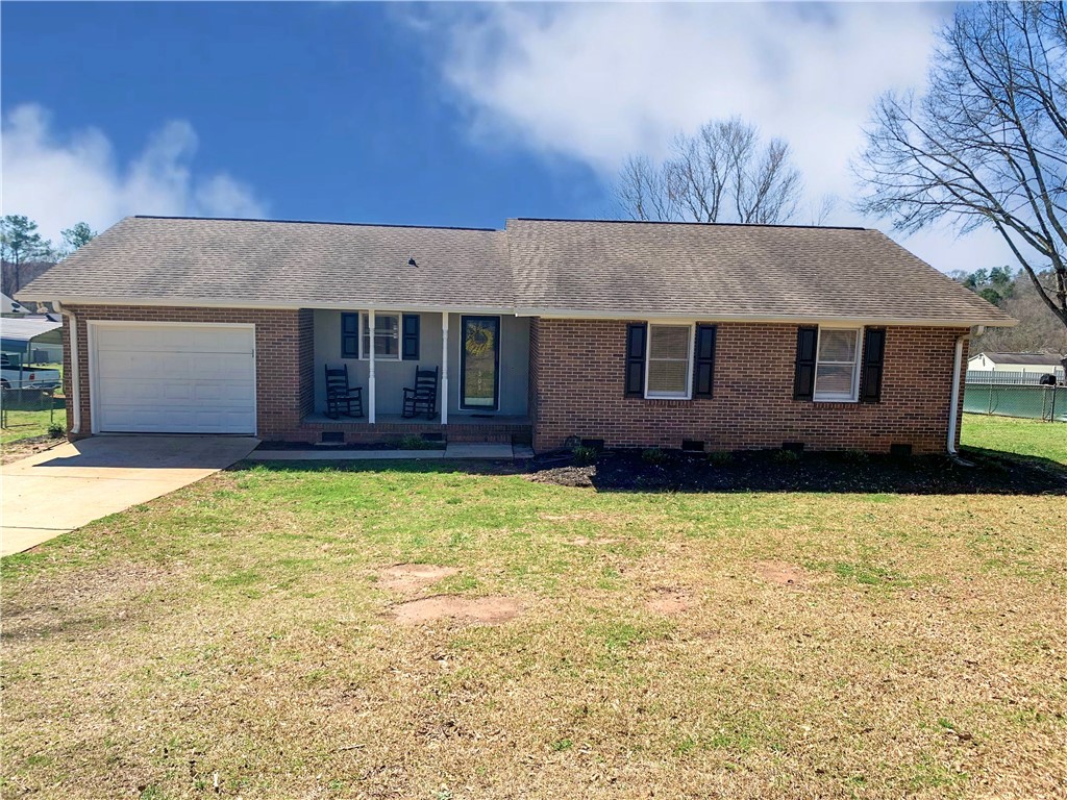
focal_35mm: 26
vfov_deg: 53.1
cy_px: 400
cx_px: 534
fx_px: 801
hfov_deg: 67.3
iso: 25
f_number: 1.8
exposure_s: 1/1880
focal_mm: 4.25
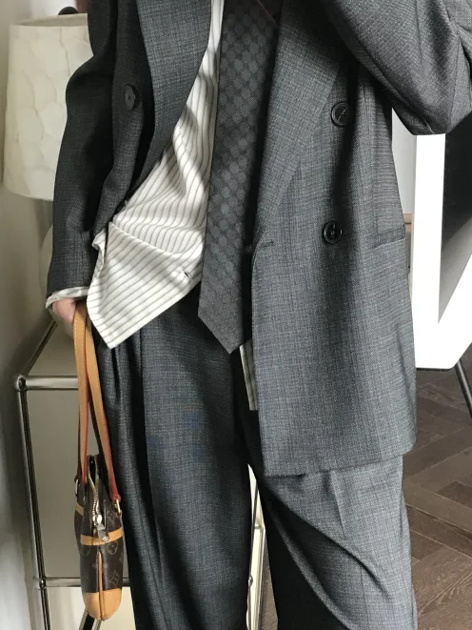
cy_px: 423
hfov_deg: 24.0
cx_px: 265
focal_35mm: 61
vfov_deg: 31.4
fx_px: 1109
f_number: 1.8
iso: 50
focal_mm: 3.99
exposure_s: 1/17
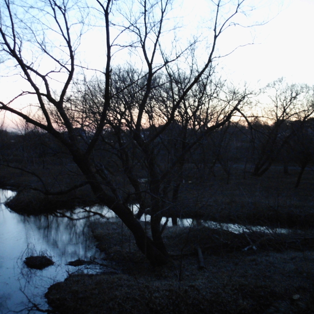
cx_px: 135
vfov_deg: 46.0
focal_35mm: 36
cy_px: 157
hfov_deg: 45.9
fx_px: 369
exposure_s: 1/3
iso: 400
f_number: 3.3
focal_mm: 5
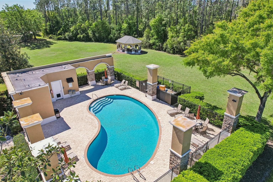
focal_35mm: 23
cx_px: 137
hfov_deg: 76.1
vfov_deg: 55.1
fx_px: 174
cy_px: 95
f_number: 2.8
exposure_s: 1/2000
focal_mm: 8.4
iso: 110
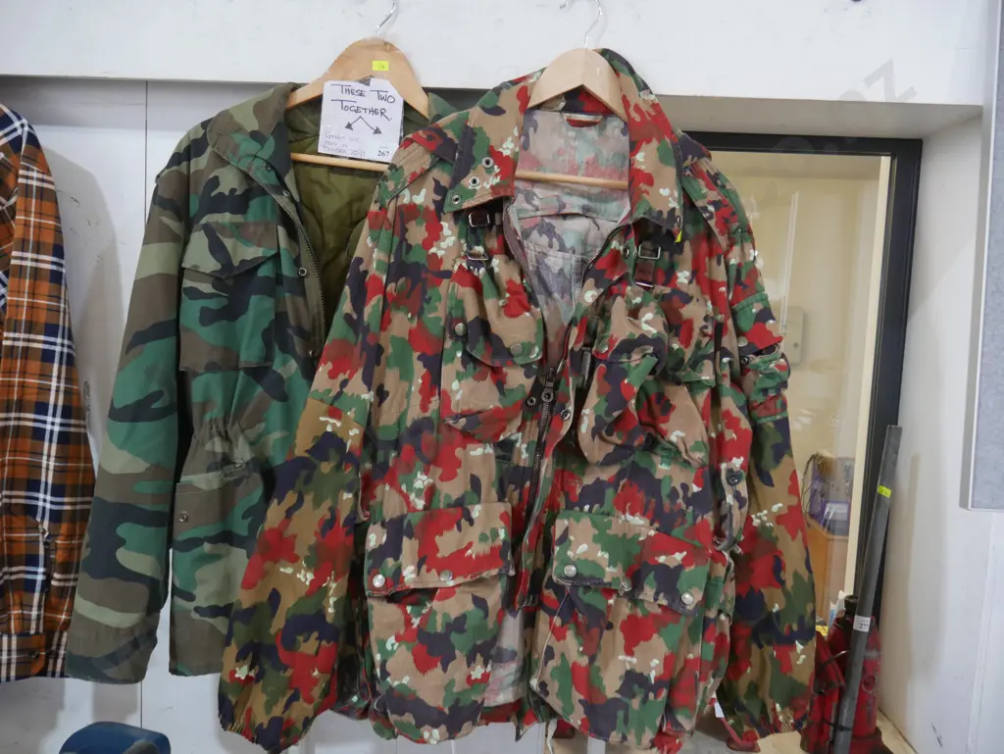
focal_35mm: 28
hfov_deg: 63.4
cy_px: 377
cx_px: 502
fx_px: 812
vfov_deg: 49.8
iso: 800
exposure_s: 1/60
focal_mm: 14
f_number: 3.5
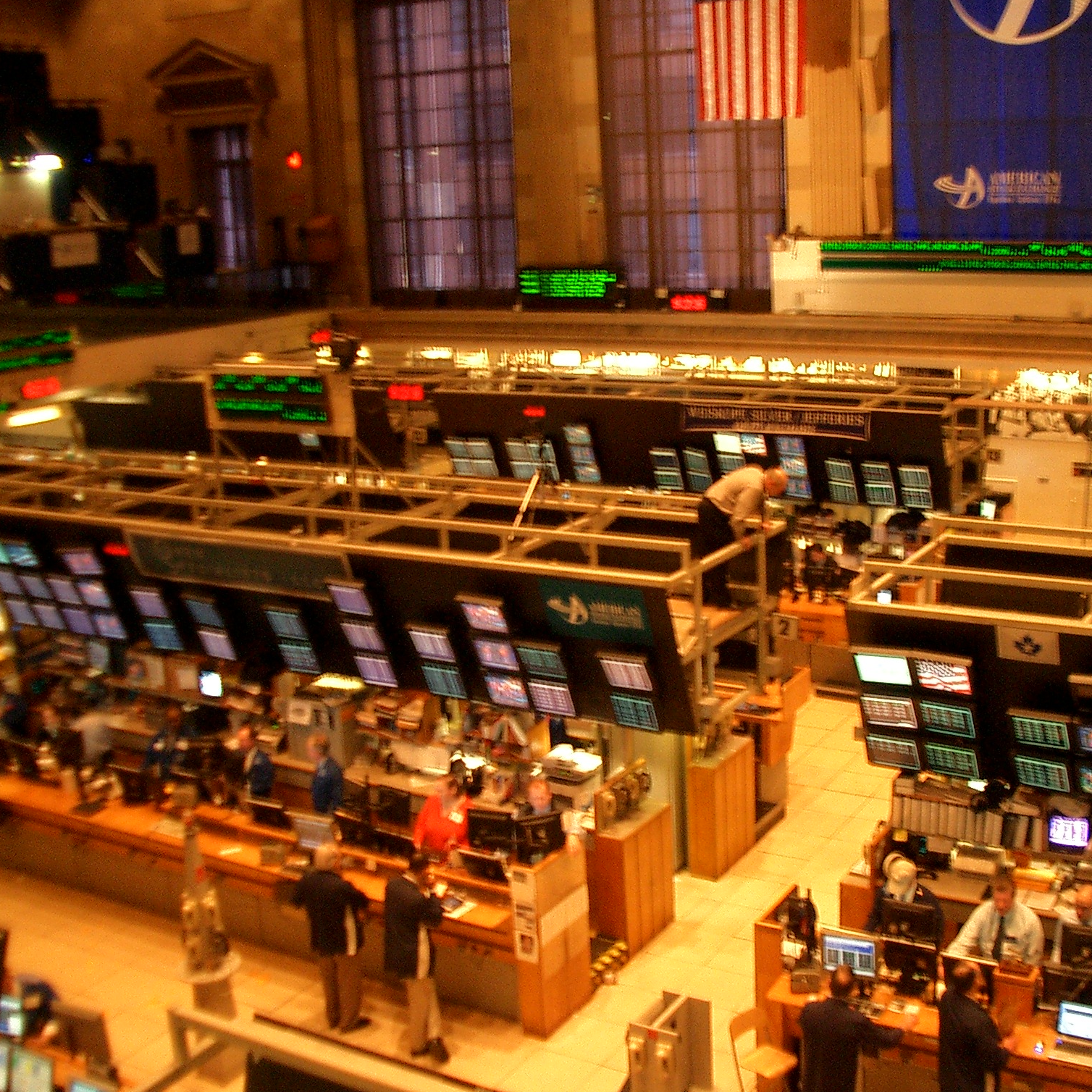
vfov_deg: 40.0
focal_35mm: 42
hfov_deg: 39.7
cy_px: 553
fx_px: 1499
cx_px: 693
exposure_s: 1/8
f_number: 2.6
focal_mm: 5.8
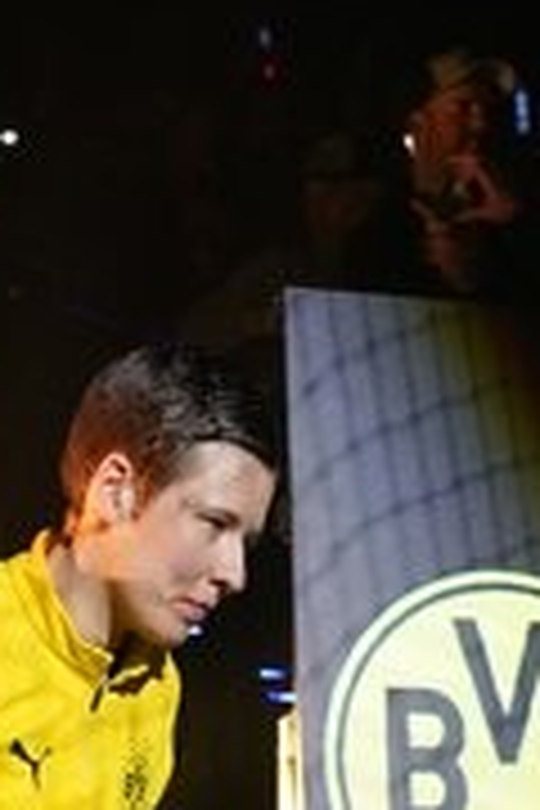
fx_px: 2250
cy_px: 1044
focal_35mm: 100
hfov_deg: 13.6
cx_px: 117
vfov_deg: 19.0
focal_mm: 30
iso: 3200
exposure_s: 1/400
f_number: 2.8
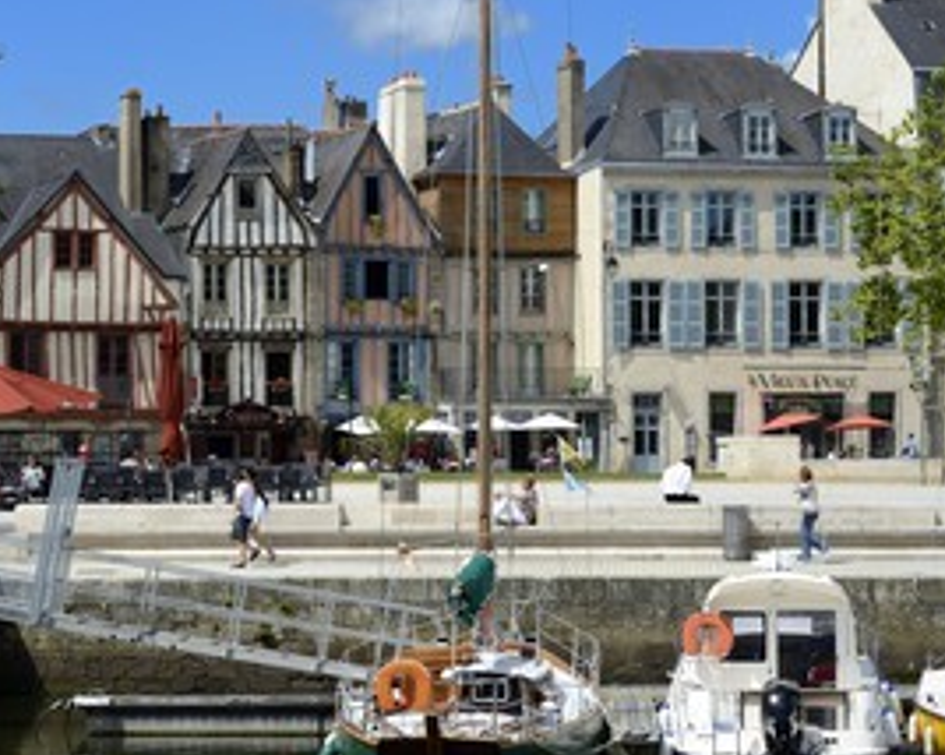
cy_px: 363
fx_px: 3493
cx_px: 339
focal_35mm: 125
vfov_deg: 12.3
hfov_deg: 15.4
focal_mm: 85
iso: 200
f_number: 13
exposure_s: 1/200
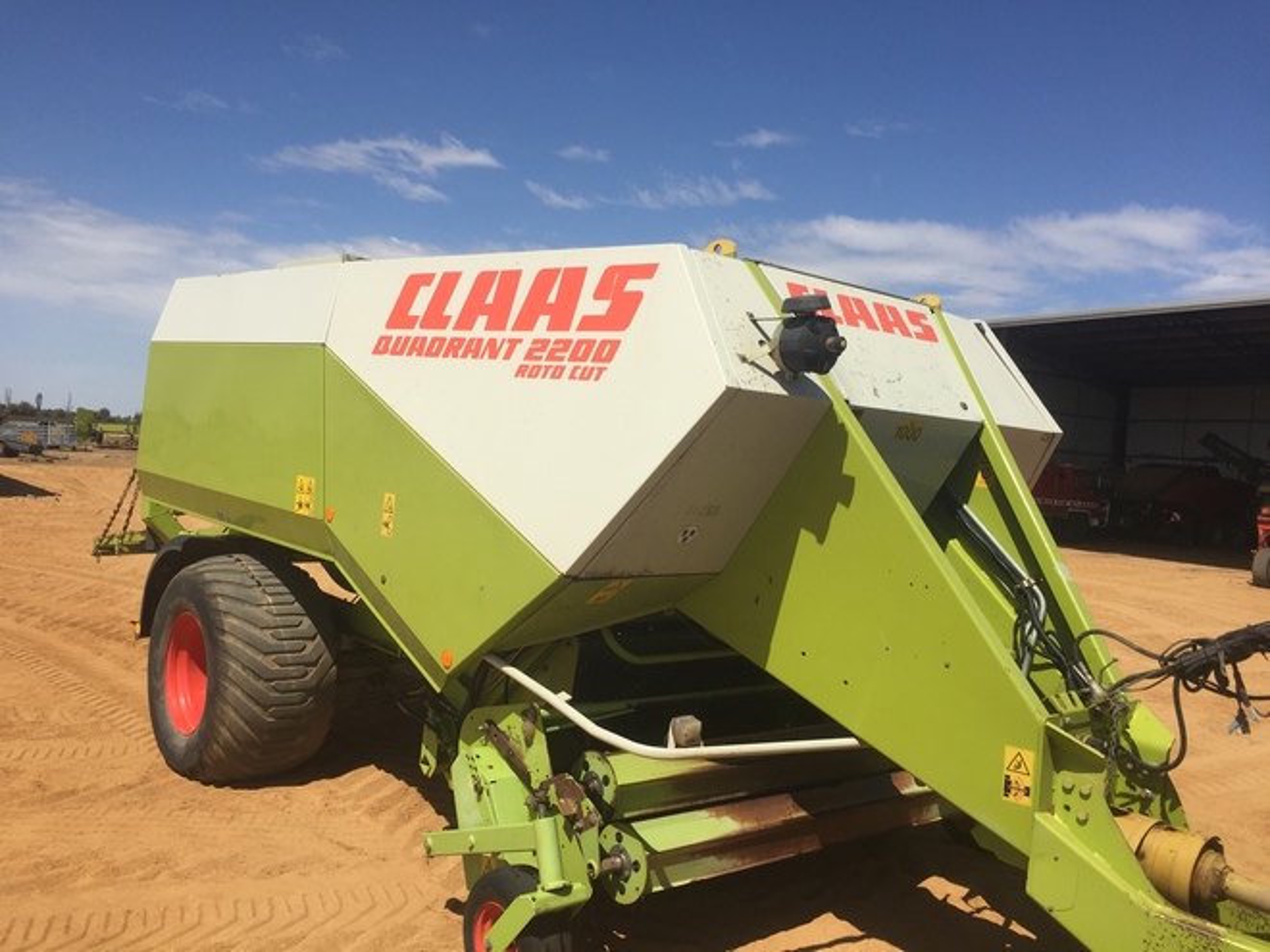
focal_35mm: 29
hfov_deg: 61.7
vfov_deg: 48.2
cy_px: 476
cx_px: 635
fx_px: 1064
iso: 32
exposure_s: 1/3968
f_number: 2.2
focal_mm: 4.15
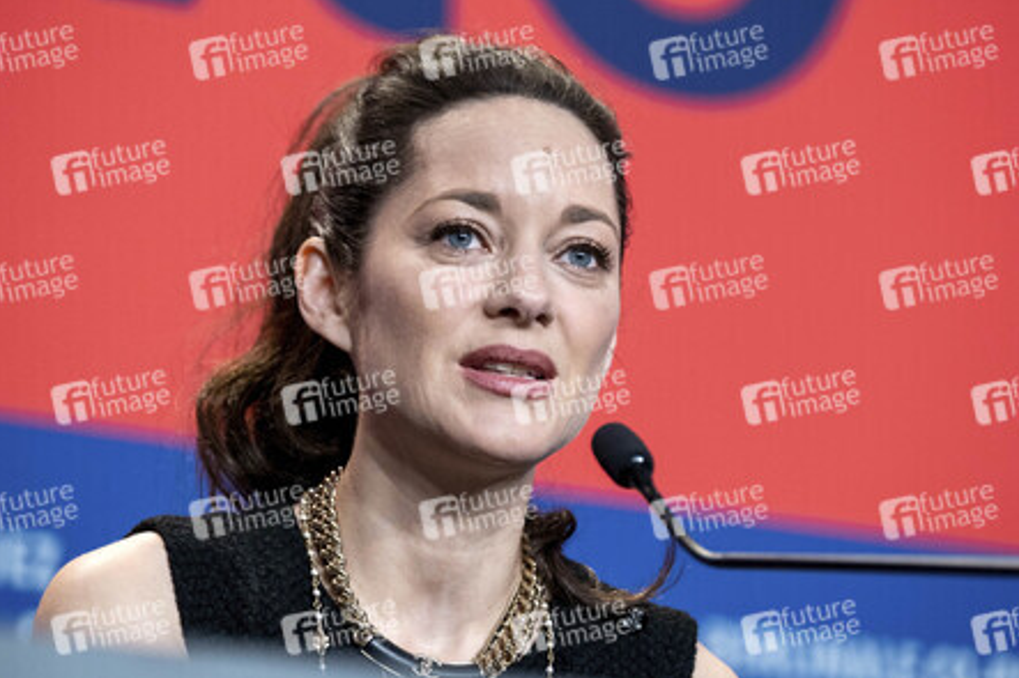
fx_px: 4782
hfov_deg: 12.2
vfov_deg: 8.1
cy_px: 340
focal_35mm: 169
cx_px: 510
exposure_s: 1/200
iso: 1600
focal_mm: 110.6
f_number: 2.8
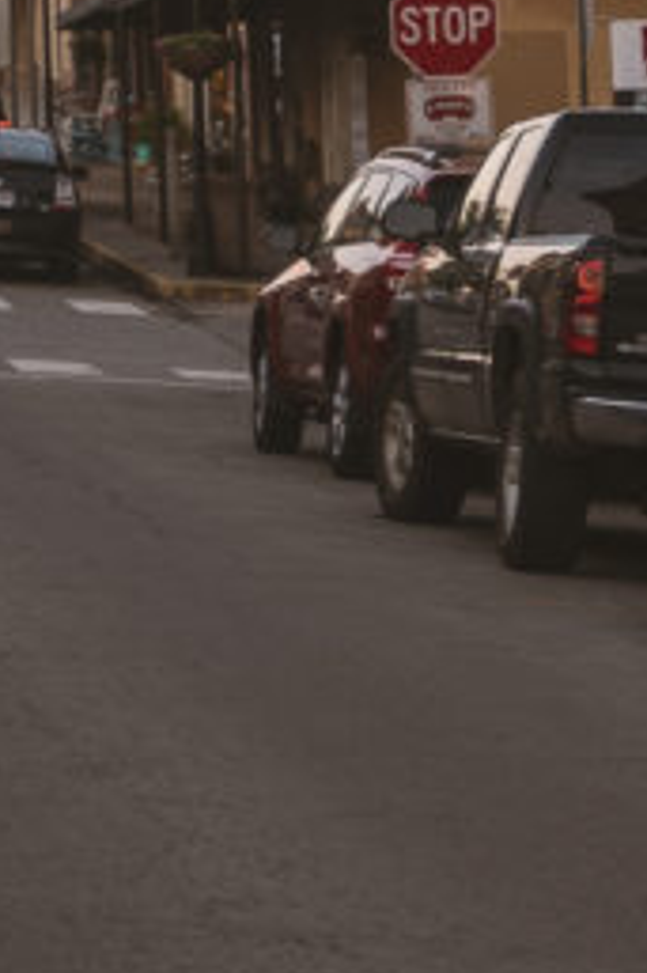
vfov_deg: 8.5
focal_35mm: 231
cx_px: -503
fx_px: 6235
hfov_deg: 5.8
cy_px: -926
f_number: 10
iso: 31
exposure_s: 1/5
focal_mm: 29
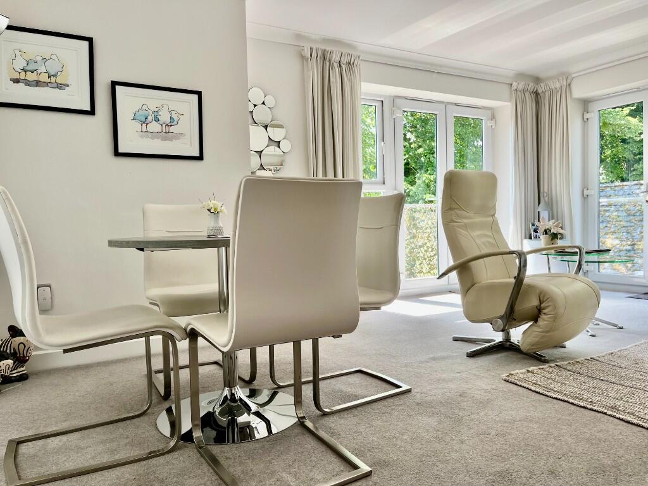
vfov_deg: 53.1
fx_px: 487
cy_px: 243
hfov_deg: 67.3
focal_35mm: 26
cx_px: 324
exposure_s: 1/138
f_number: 1.6
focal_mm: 5.1
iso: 40
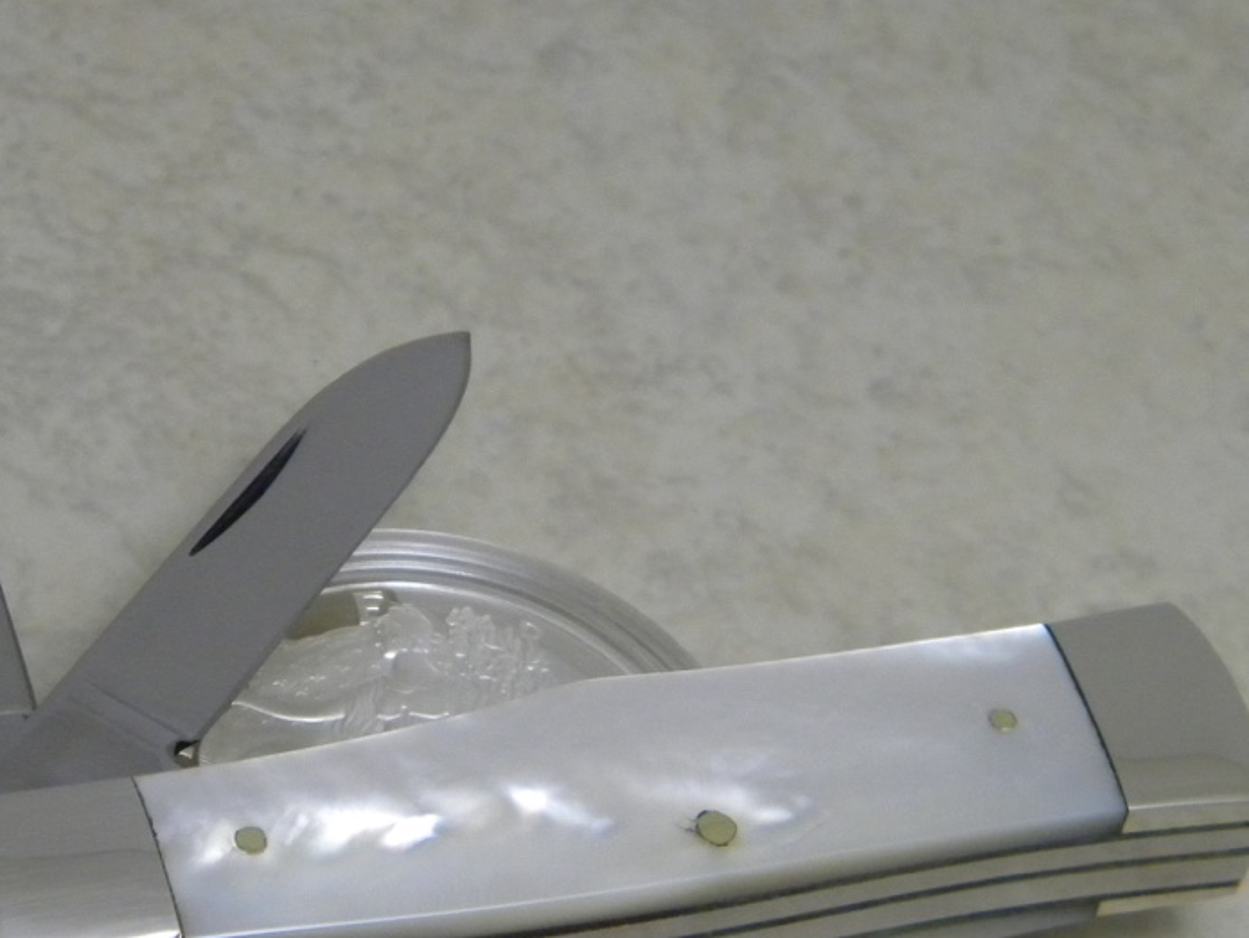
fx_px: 5451
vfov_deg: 9.8
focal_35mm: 151
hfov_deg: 13.1
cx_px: 451
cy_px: 611
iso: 400
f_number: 4.7
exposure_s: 1/22
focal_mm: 19
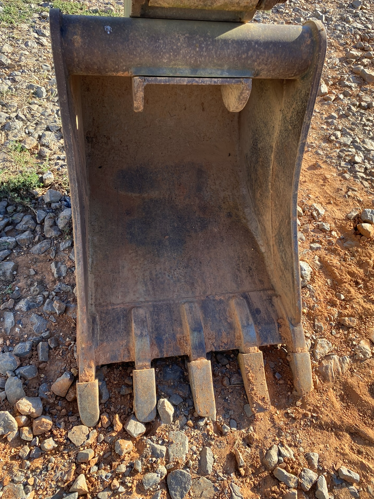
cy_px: 232
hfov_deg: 49.7
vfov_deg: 63.4
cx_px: 192
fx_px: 403
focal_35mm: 28
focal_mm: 4.25
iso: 32
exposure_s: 1/349
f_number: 1.8
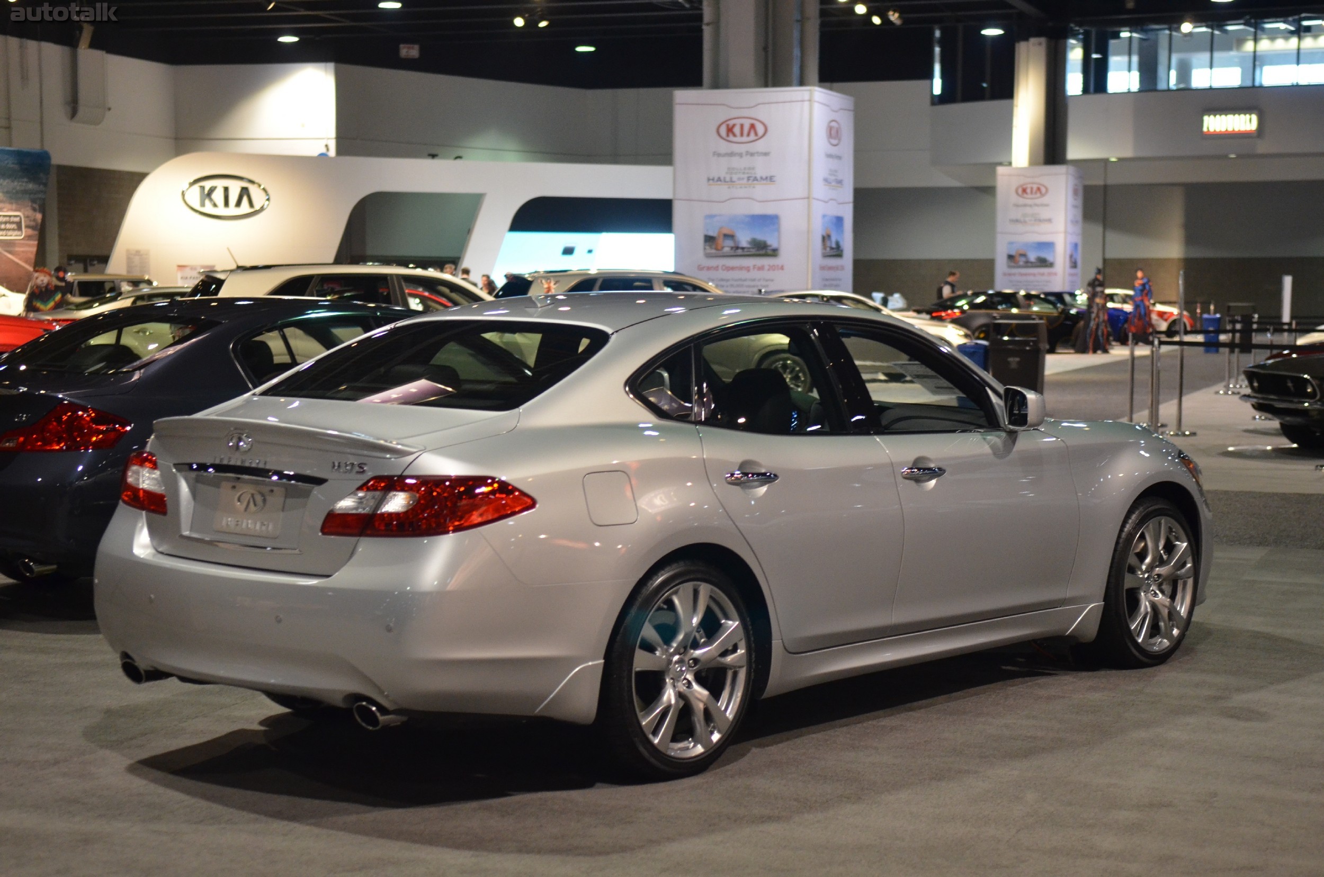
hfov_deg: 33.5
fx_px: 2202
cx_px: 662
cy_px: 438
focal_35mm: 60
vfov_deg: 22.5
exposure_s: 1/60
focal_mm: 40
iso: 1600
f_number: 2.8
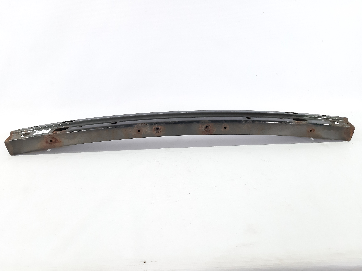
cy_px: 136
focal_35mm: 27
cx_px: 181
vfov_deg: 51.4
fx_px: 282
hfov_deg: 65.3
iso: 200
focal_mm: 3.93
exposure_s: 1/50
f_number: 1.7
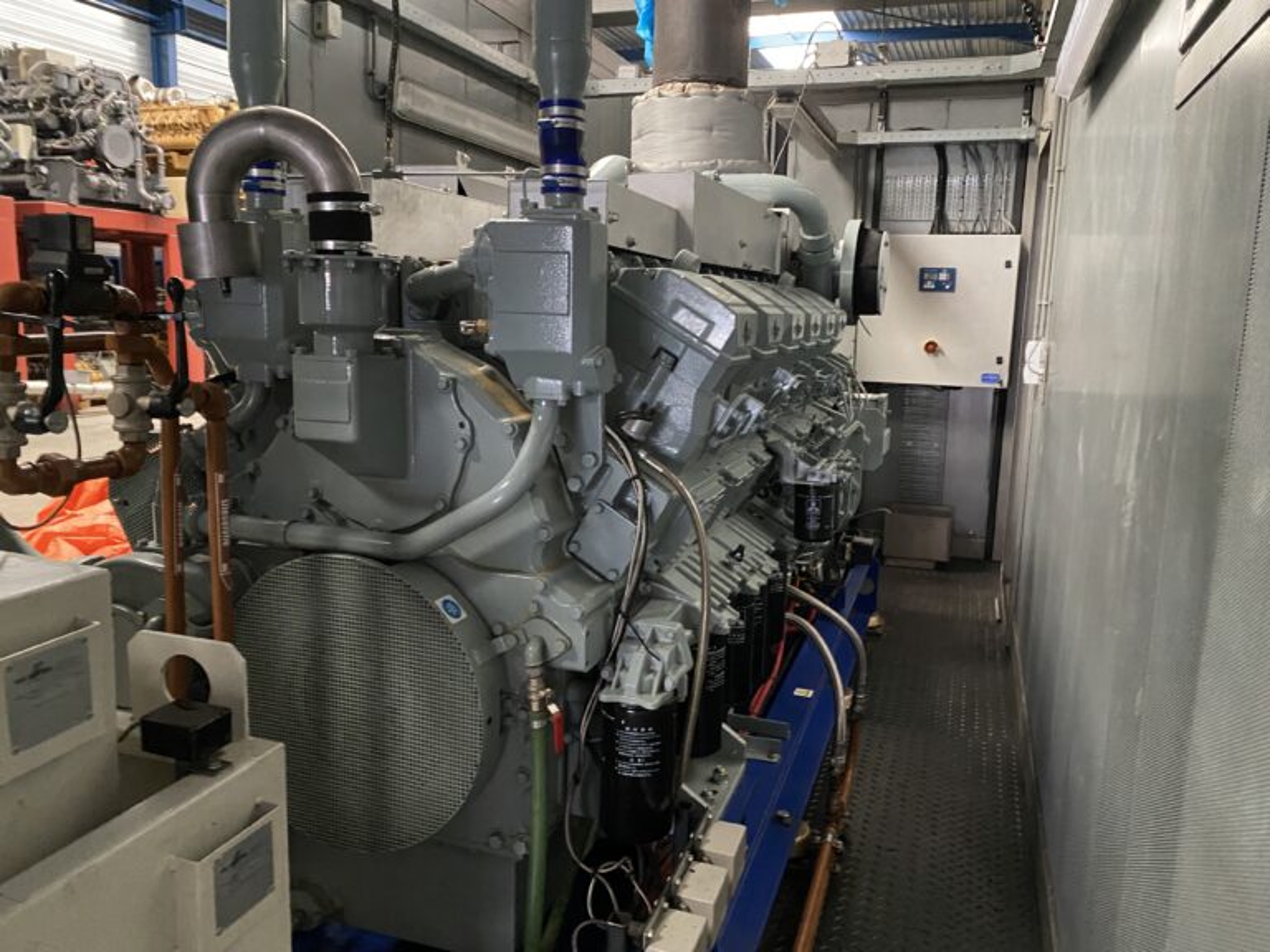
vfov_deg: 53.1
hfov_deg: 67.3
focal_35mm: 26
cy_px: 476
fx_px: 954
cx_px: 635
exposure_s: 1/30
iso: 800
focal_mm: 4.25
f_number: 1.8
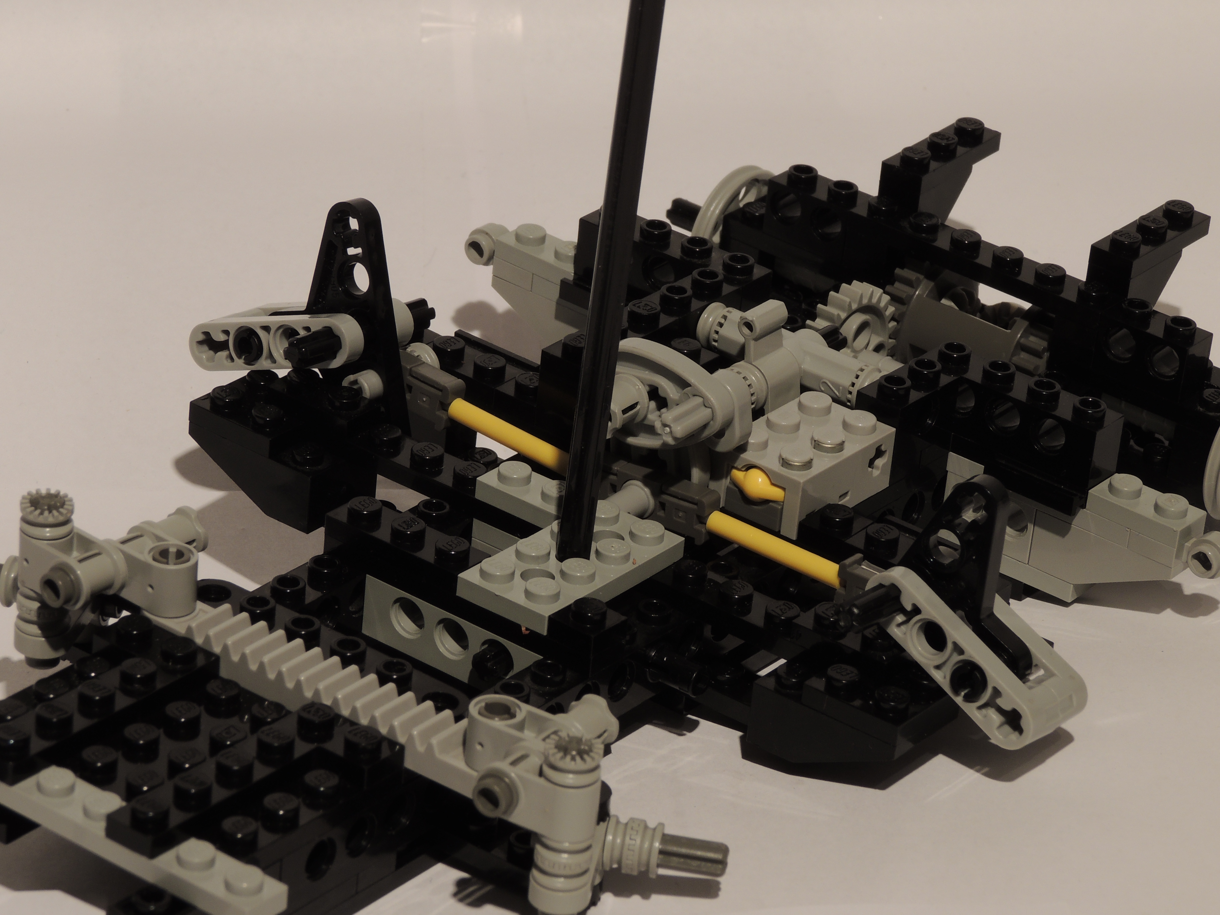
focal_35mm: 135
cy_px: 458
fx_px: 4758
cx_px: 610
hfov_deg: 14.6
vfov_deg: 11.0
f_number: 6.8
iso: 100
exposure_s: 1/2.5
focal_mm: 24
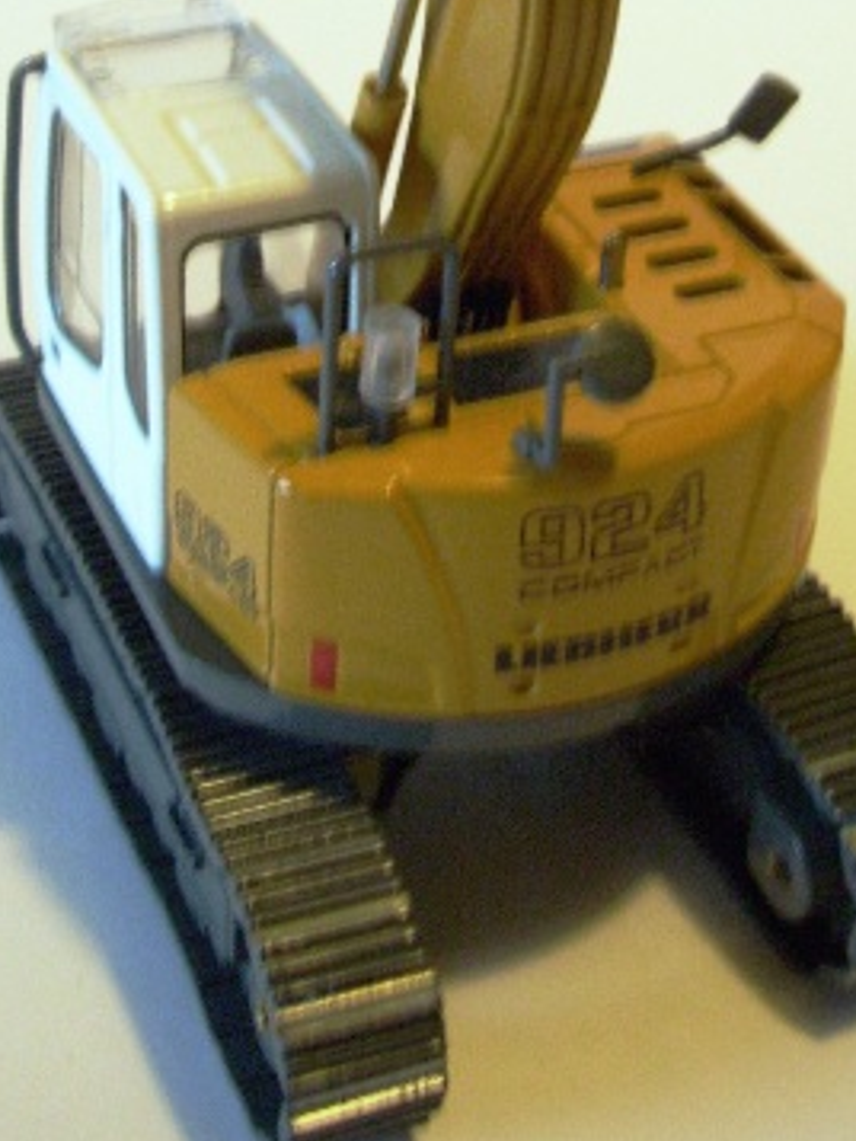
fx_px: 2504
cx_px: 414
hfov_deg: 19.4
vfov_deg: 24.3
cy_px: -56
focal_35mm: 76
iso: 160
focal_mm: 5.7
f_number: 2.9
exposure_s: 1/6
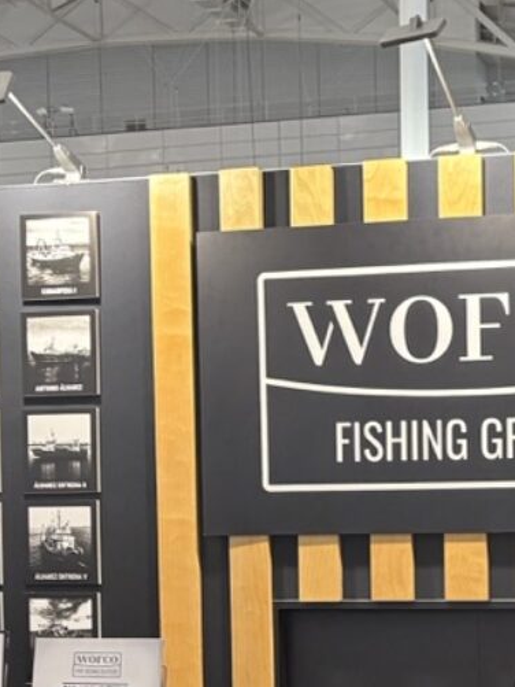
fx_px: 1646
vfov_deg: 22.6
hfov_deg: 17.1
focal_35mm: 83
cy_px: 698
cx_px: 594
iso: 250
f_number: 1.6
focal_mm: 5.96
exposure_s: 1/60
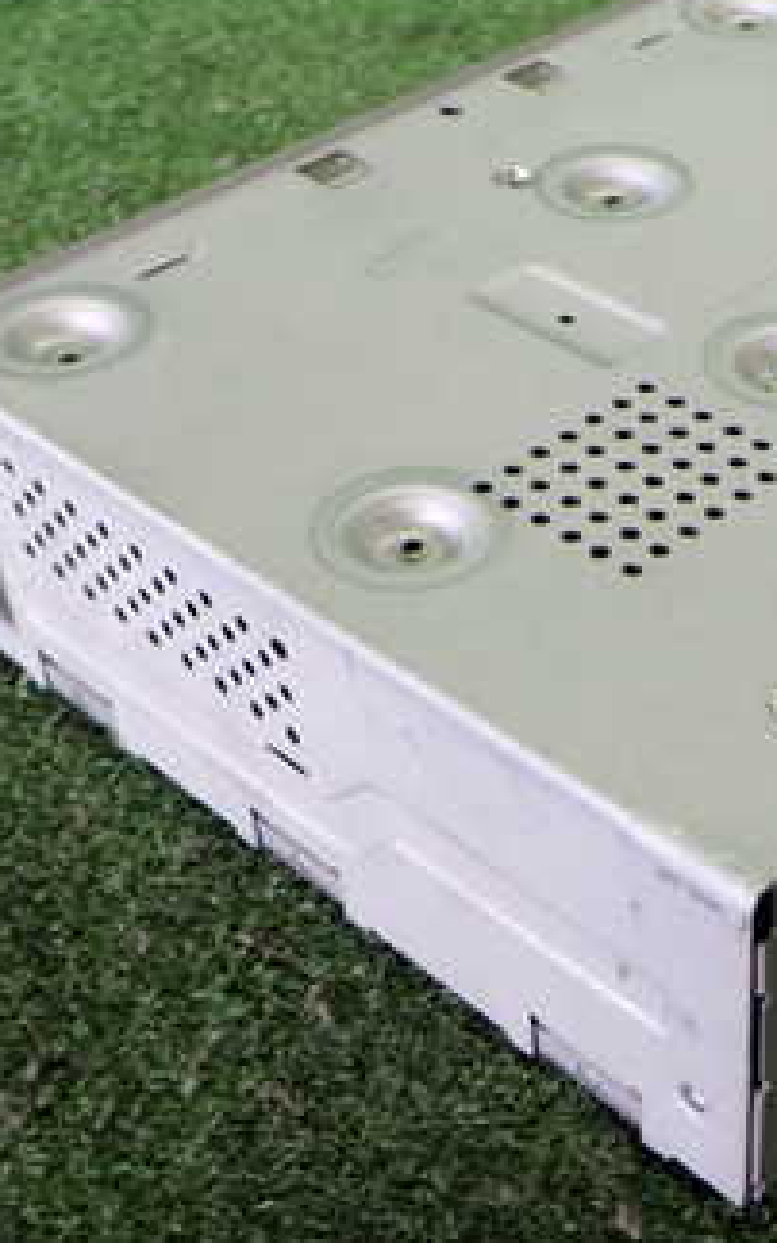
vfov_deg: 34.5
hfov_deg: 21.5
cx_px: 689
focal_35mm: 59
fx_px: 1998
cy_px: 562
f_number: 2.3
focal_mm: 5.4
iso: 200
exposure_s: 1/50
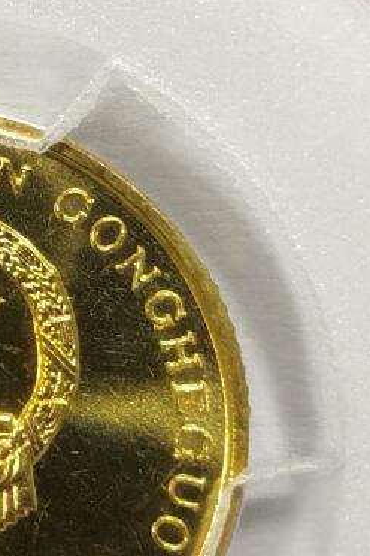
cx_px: -75
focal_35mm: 272
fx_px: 4193
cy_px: 60
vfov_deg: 7.6
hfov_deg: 5.0
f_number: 16
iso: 125
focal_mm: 5.56
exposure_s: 1/100
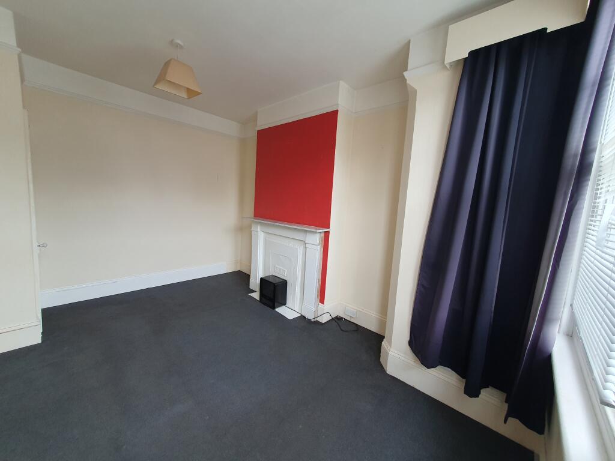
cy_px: 230
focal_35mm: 13
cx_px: 308
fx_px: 231
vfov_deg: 89.9
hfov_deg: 106.2
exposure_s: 1/60
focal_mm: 1.8
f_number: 2.2
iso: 80
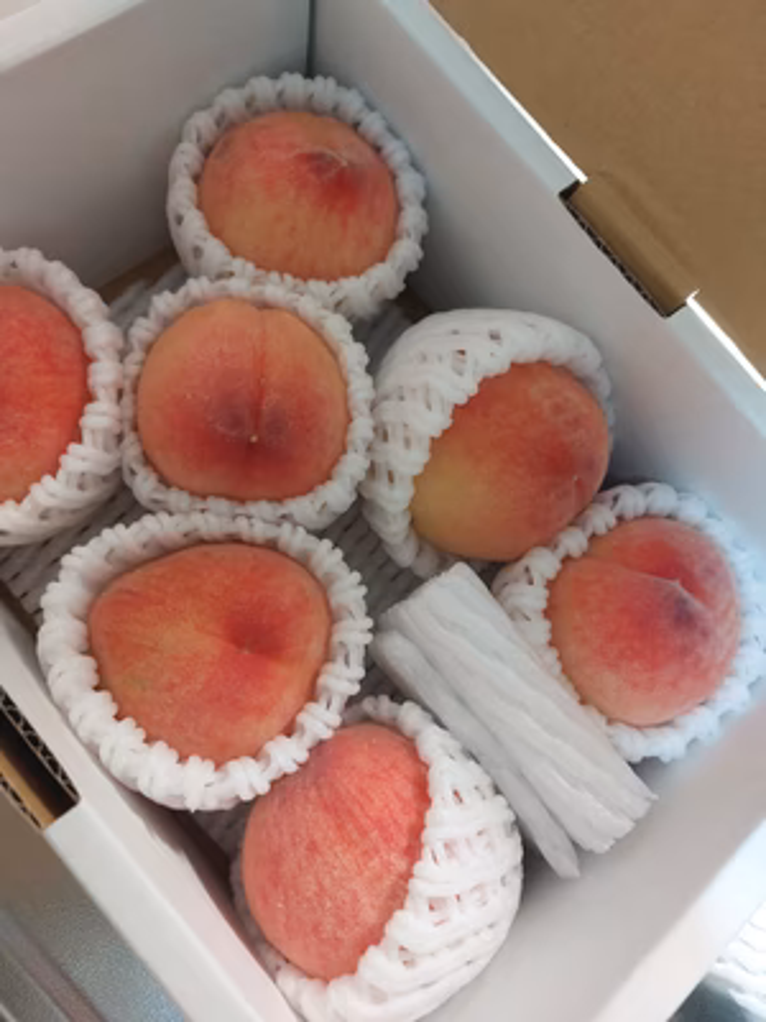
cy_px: 511
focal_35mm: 24
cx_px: 383
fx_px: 708
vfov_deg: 71.6
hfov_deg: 56.8
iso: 400
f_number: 1.8
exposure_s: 1/40
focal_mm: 5.23
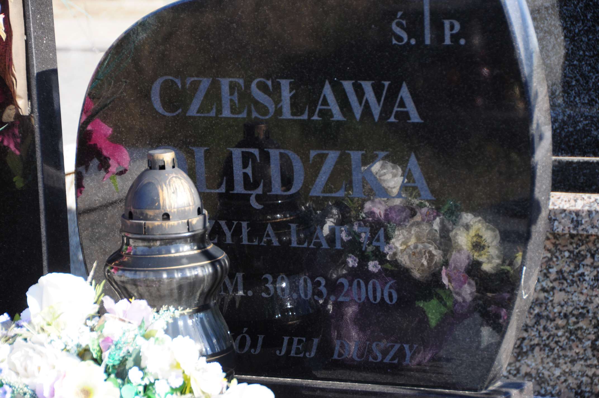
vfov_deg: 7.6
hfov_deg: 11.4
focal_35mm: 180
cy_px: 199
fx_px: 2991
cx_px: 300
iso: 200
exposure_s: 1/160
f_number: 7.1
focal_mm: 120
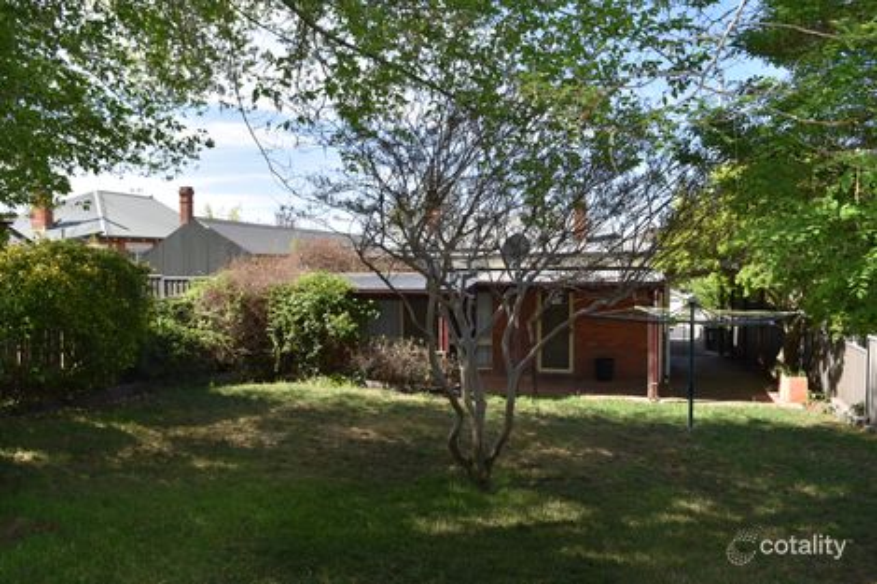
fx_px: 621
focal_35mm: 26
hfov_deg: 70.5
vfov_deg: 50.4
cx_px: 438
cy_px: 292
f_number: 5
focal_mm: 17
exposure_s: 1/250
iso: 100
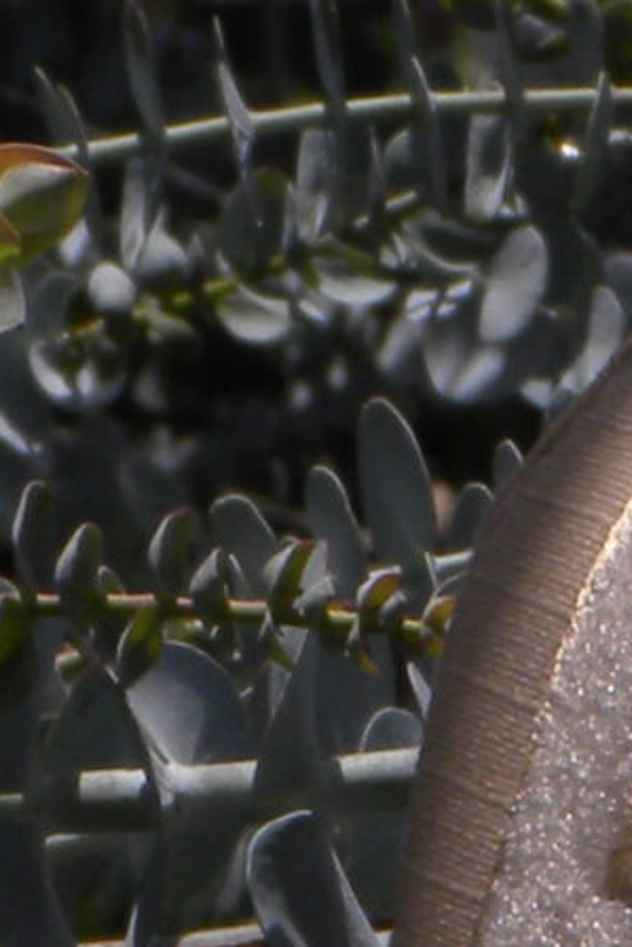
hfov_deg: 2.2
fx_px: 16418
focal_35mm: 624
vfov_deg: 3.3
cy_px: 1549
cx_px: 1289
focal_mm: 18.8
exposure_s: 1/380
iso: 64
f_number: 7.1
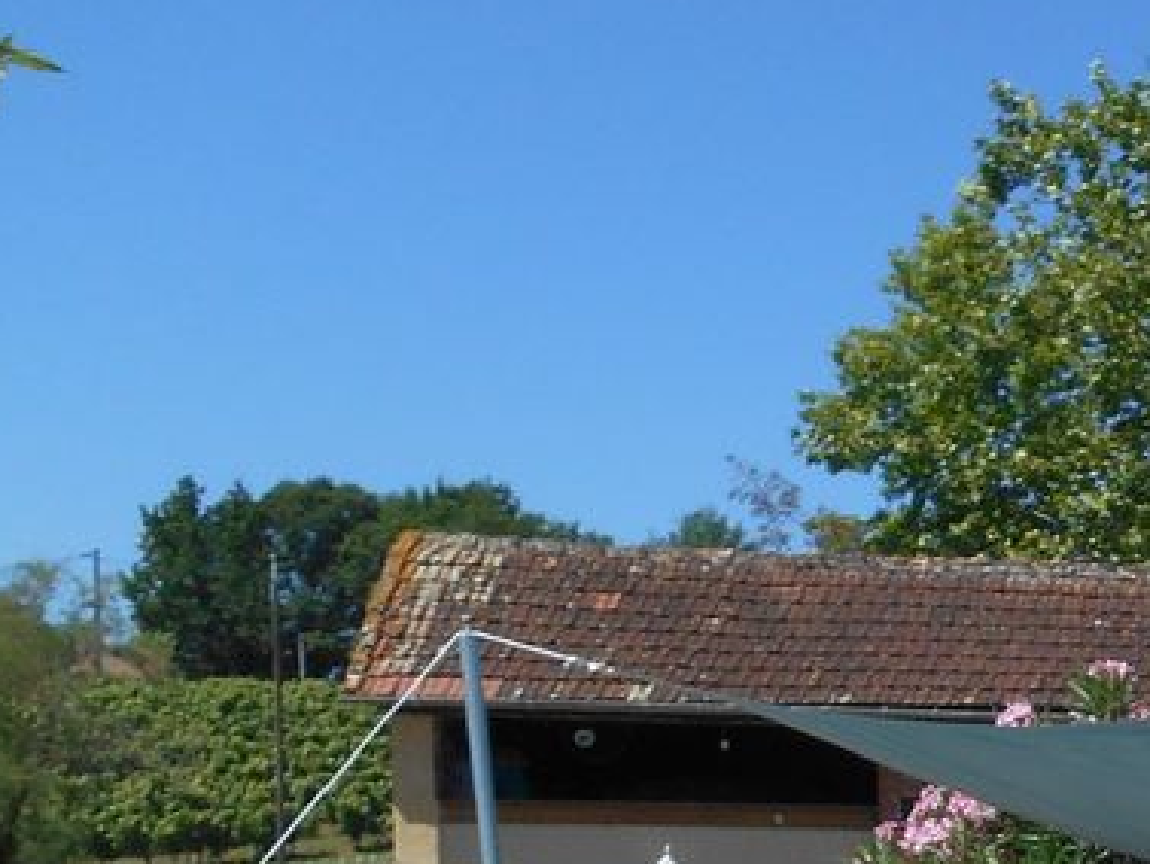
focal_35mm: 99
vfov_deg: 14.0
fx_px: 3291
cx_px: 2105
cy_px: 1323
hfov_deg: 16.4
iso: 80
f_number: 3.4
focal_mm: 4.7
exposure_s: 1/1000
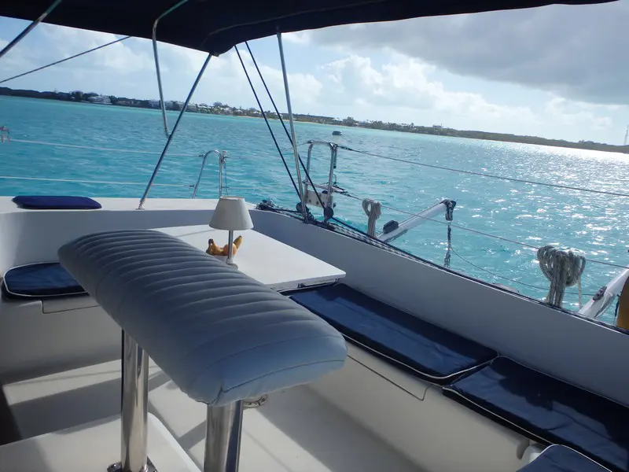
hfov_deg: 63.4
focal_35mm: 28
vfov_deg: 49.7
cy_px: 236
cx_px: 314
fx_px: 509
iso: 125
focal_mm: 5
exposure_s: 1/200
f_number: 11
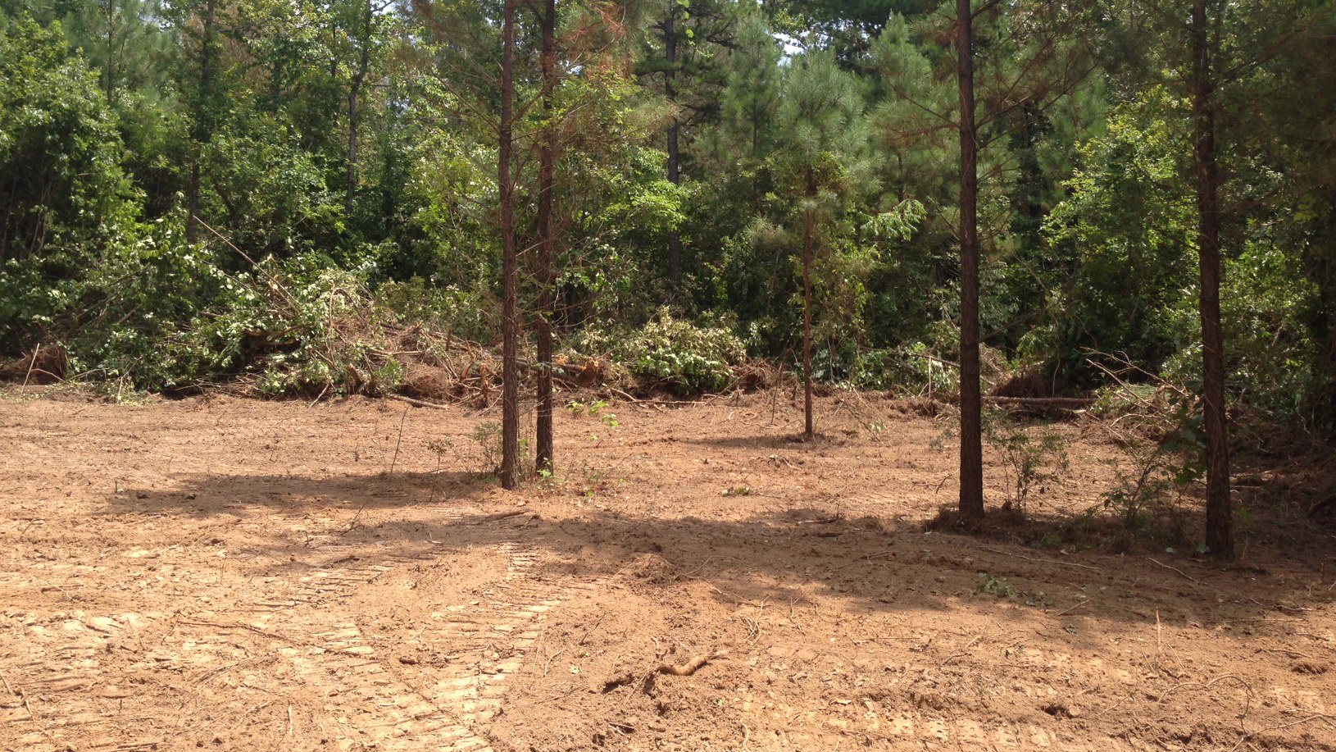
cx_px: 668
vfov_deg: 32.7
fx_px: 1275
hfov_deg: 55.3
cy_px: 292
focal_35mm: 36
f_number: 2.4
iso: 50
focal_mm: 4.13
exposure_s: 1/602
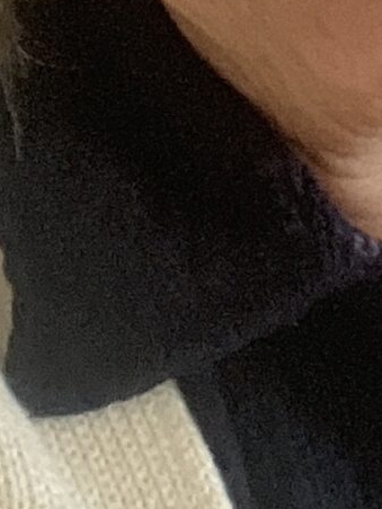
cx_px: 542
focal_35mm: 170
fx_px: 2501
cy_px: -86
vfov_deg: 11.4
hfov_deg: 8.6
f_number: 2.2
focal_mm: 2.71
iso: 400
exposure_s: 1/36
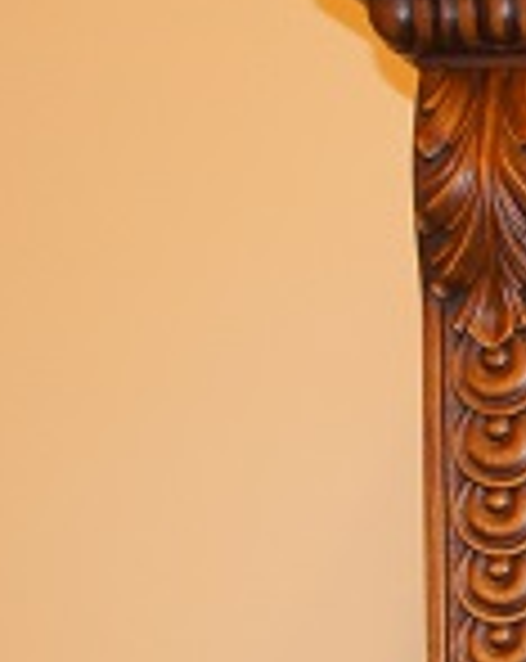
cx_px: 1322
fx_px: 2694
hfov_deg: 9.7
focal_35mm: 138
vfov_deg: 13.2
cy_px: 1009
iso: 500
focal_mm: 18
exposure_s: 1/30
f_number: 3.5
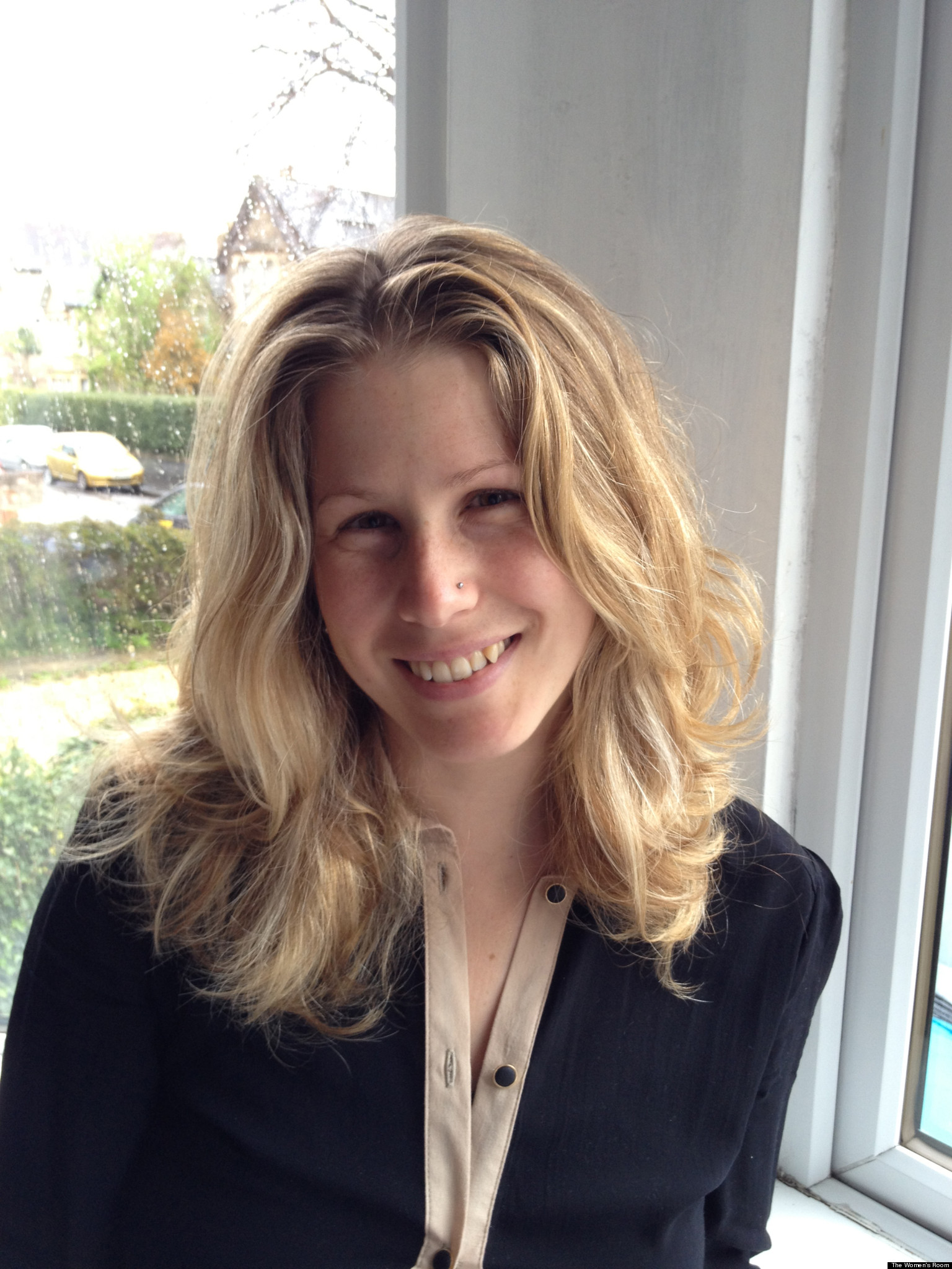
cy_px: 634
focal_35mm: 35
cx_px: 476
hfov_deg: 40.7
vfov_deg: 52.6
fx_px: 1283
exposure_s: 1/20
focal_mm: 4.28
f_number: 2.4
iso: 64
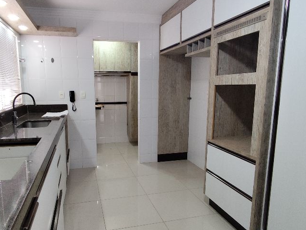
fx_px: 221
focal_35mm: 25
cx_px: 130
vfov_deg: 55.0
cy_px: 121
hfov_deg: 68.9
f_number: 2.2
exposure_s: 1/60
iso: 160
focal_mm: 1.65
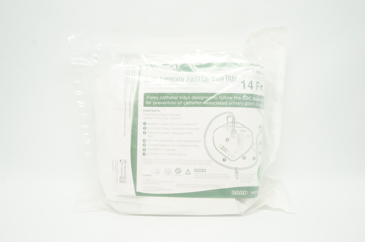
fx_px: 289
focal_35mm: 28
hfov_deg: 64.6
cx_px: 182
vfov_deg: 45.6
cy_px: 121
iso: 400
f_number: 11
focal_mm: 19
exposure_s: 1/15
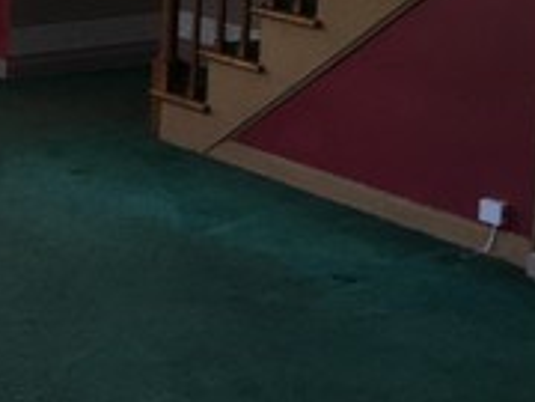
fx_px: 1592
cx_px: -380
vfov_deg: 14.0
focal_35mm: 103
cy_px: -71
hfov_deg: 16.5
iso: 100
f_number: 2.2
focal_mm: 4.15
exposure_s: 1/30
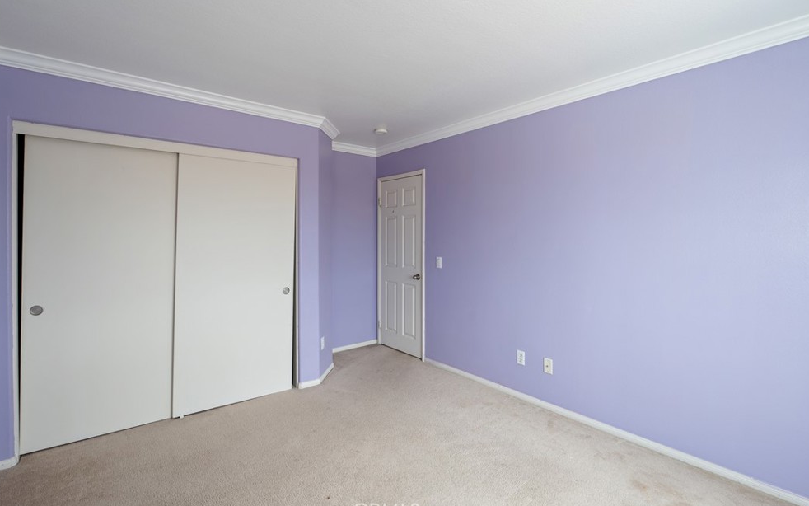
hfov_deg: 94.3
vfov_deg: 68.0
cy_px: 241
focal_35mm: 17
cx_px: 396
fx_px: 375
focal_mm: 16
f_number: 7.1
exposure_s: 1/6
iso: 250
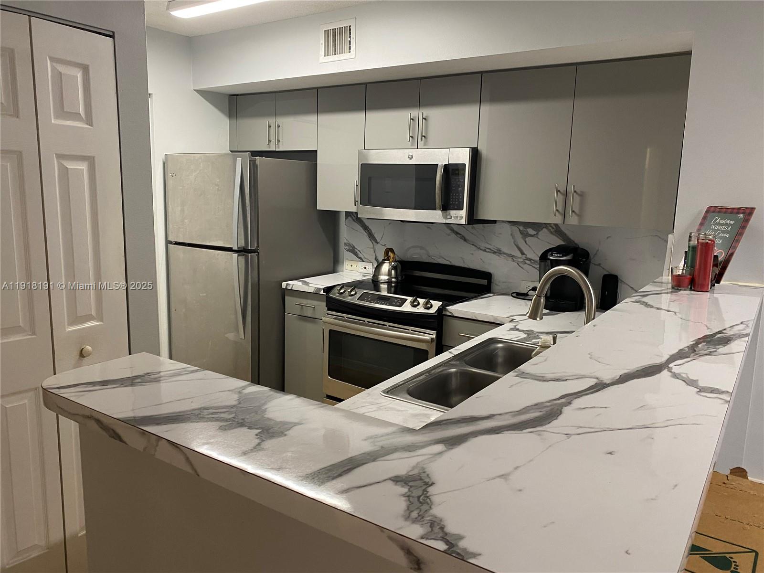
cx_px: 382
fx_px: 574
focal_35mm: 26
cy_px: 286
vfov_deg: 53.1
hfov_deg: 67.3
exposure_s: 1/60
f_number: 1.8
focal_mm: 4.25
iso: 125
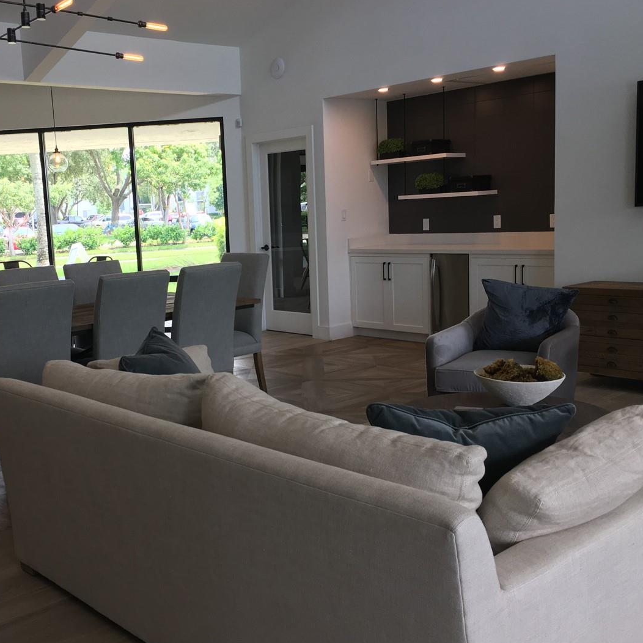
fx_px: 820
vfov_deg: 42.8
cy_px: 334
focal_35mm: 39
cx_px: 218
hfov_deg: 42.3
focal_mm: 4.15
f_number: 2.2
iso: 40
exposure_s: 1/120
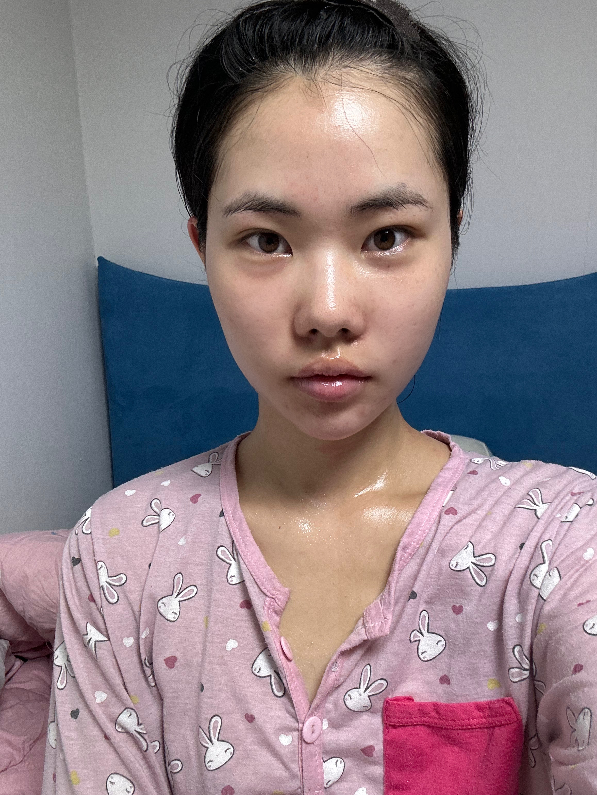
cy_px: 398
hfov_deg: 46.8
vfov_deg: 60.0
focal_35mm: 30
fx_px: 690
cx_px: 298
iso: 100
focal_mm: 2.69
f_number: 1.9
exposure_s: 1/60
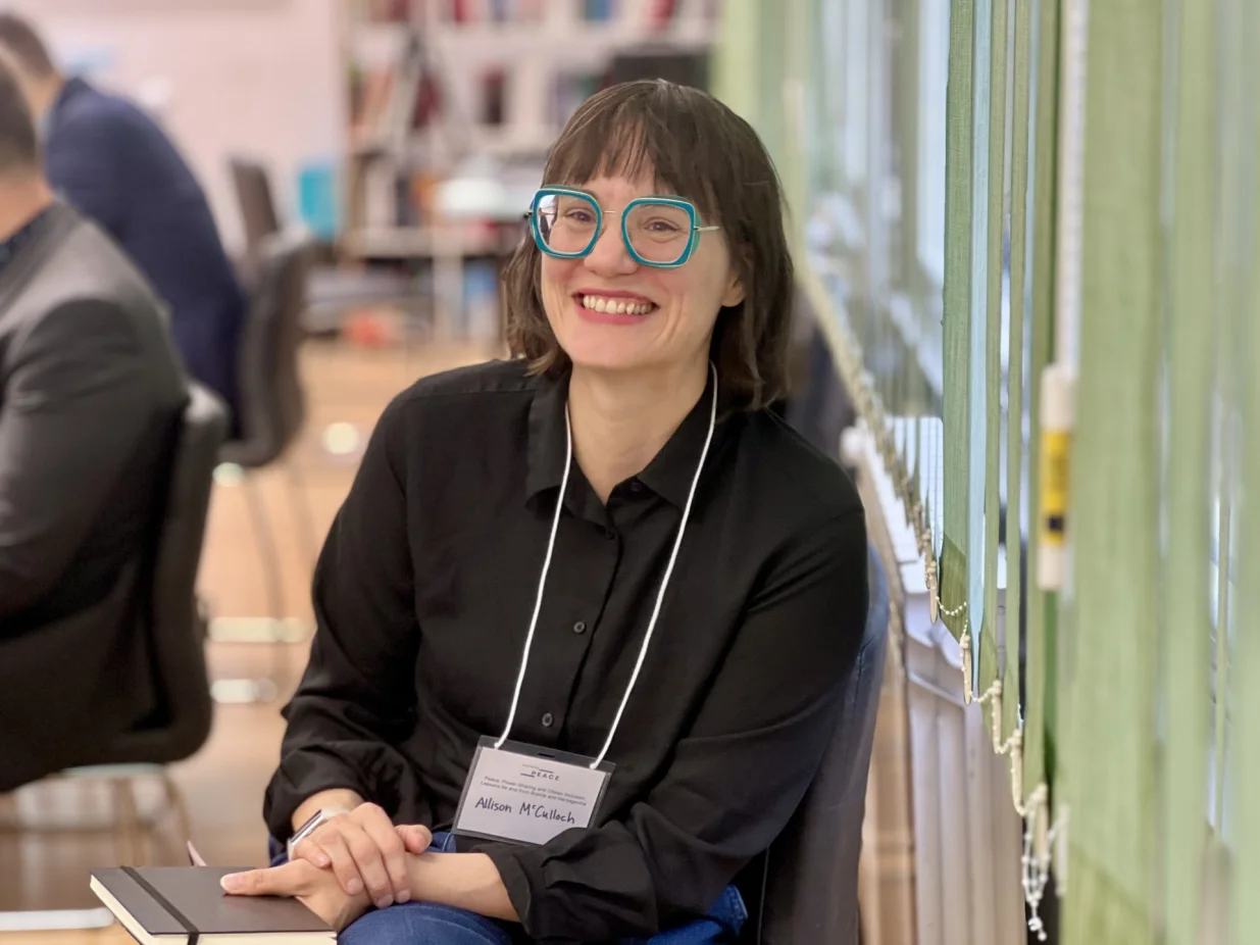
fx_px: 2802
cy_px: 472
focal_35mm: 77
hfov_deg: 25.3
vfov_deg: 19.1
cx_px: 630
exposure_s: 1/33
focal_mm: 9
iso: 250
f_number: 2.8
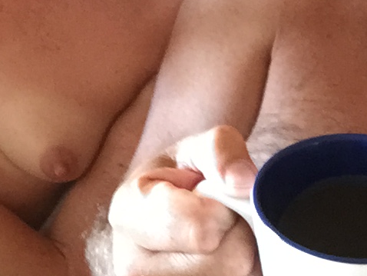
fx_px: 880
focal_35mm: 83
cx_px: 203
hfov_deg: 23.5
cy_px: -63
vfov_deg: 16.9
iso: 200
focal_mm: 2.65
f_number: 2.2
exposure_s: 1/30
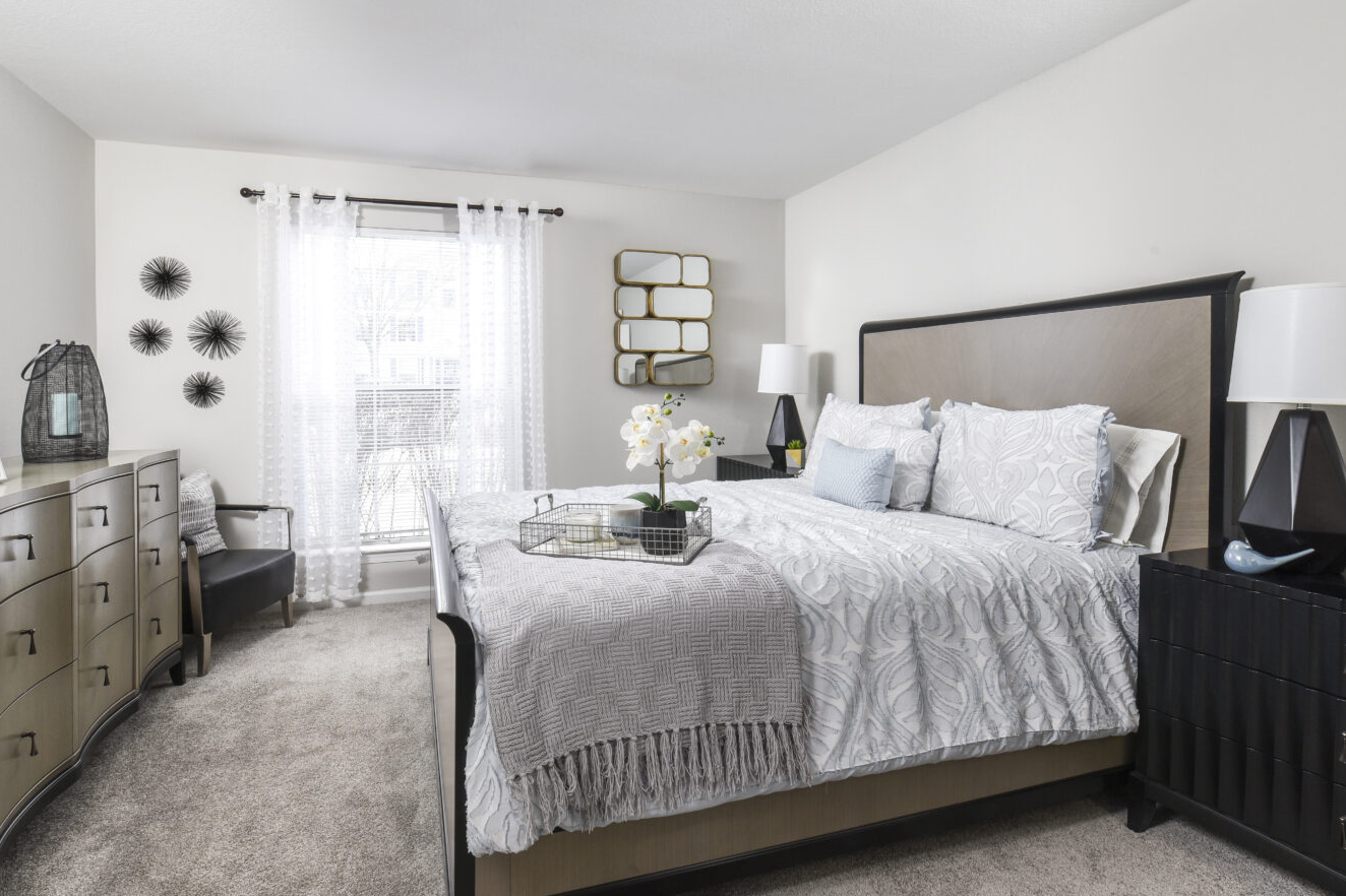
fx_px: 635
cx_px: 626
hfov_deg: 93.1
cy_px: 432
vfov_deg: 70.4
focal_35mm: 17
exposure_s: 1/30
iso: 400
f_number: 8
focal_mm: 15
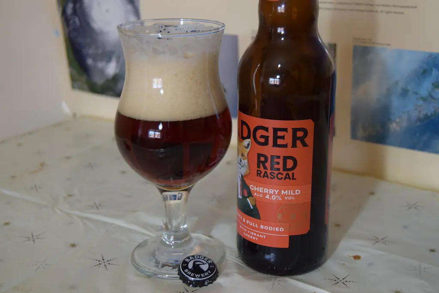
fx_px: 695
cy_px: 146
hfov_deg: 35.0
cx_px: 220
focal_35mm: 57
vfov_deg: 23.8
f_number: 4.8
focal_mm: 38
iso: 720
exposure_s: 1/60
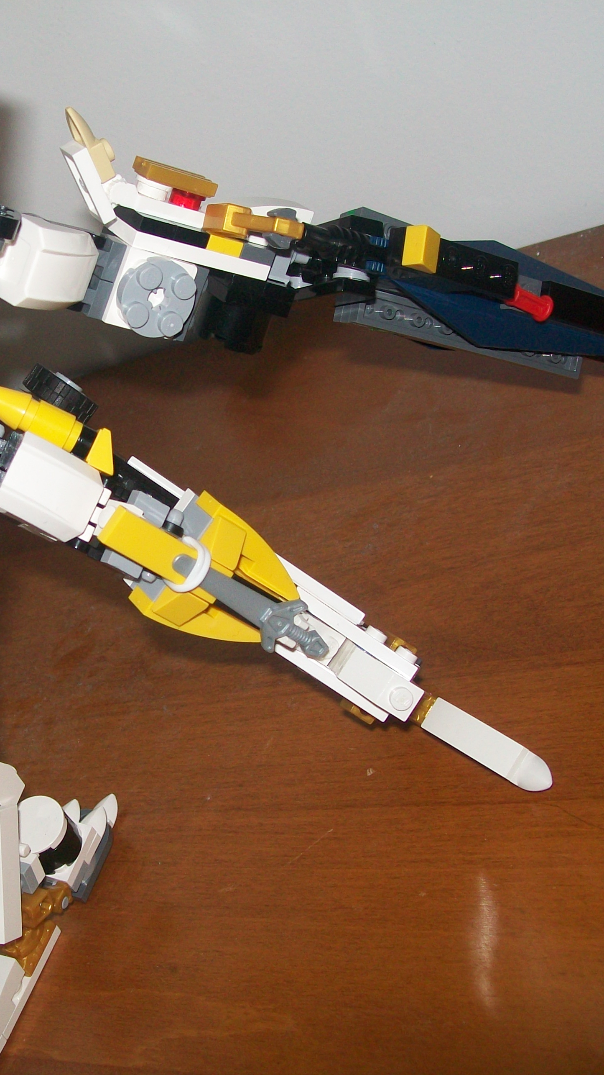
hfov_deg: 22.4
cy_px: 542
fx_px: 1509
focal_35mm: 53
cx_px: 136
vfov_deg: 39.2
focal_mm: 6
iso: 64
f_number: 2.7
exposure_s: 1/60
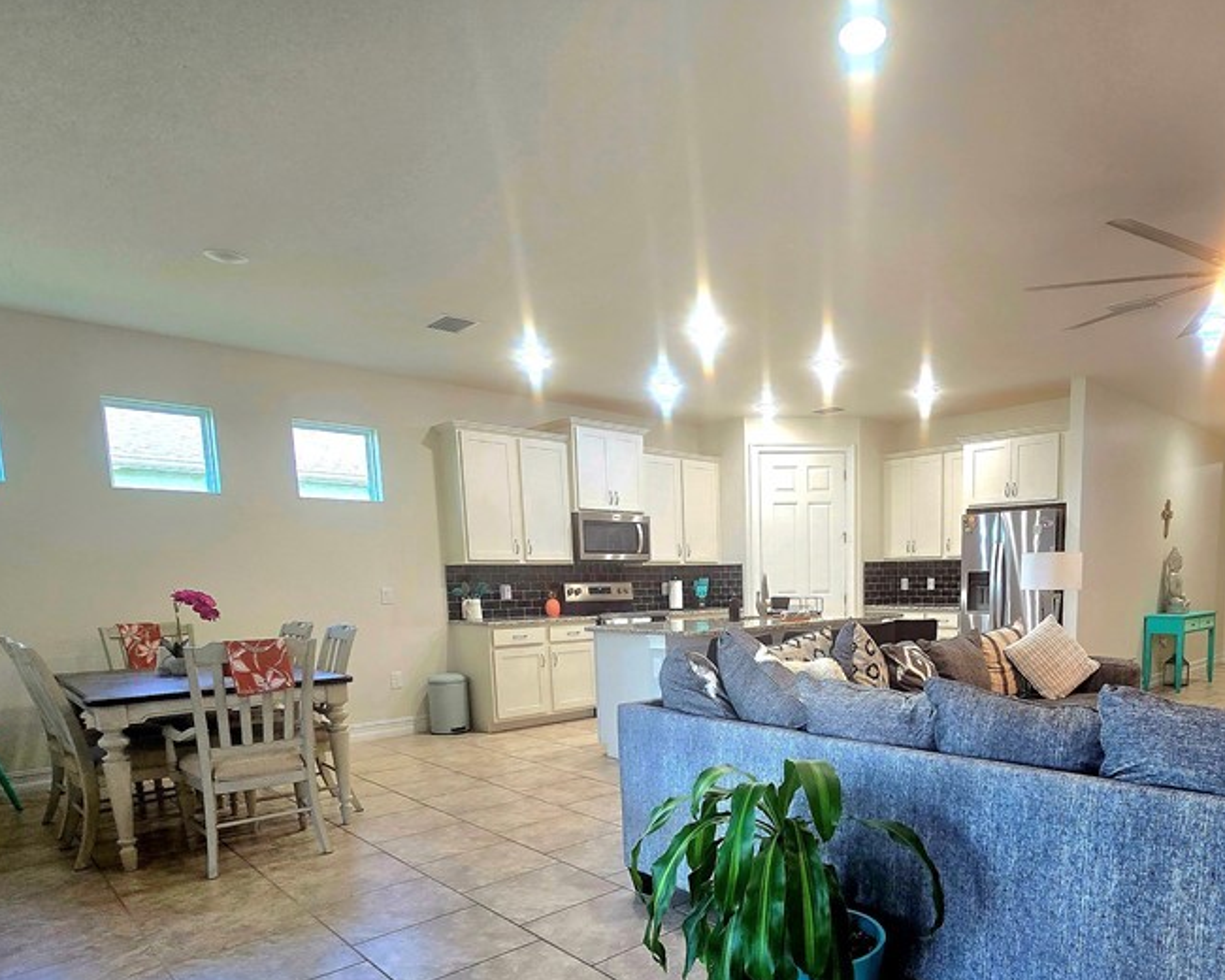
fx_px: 725
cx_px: 793
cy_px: 686
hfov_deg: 78.3
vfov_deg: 65.5
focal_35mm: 20
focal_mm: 2.2
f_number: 2.2
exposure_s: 1/60.2
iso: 125
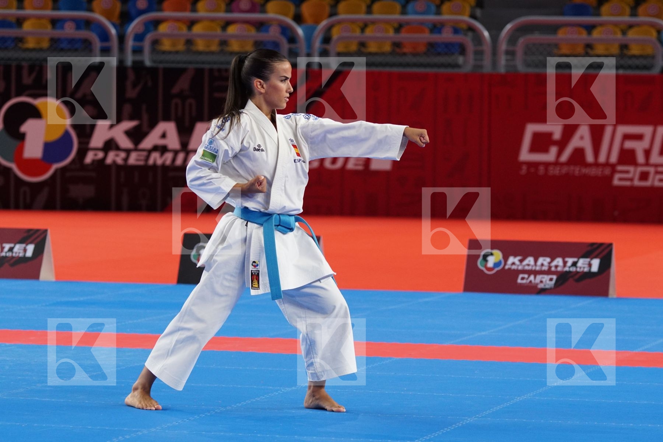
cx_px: 332
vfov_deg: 7.6
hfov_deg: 11.4
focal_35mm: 180
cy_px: 221
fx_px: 3315
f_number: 3.2
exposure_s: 1/400
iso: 800
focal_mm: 120
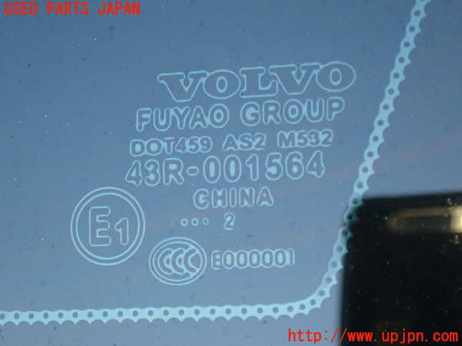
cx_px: 231
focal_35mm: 94
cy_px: 173
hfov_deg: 20.9
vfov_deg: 15.7
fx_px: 1255
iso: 400
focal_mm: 16.79
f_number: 4.7
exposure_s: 1/100
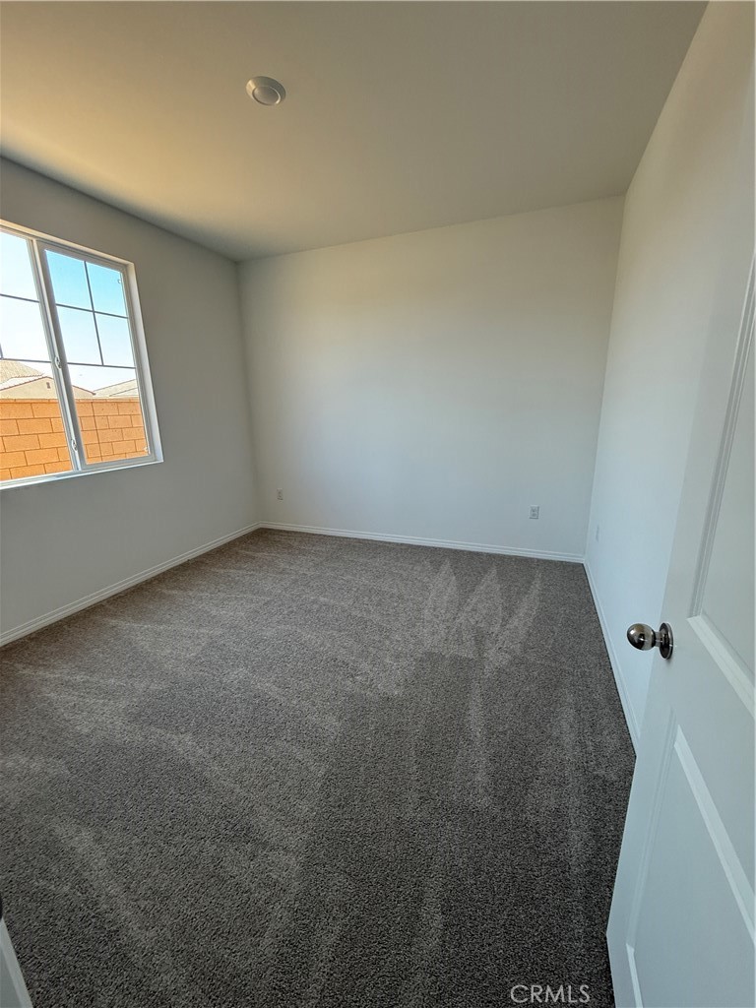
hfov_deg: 85.7
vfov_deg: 102.1
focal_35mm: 14
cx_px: 378
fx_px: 408
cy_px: 504
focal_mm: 2.22
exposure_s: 1/99
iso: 125
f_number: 2.2
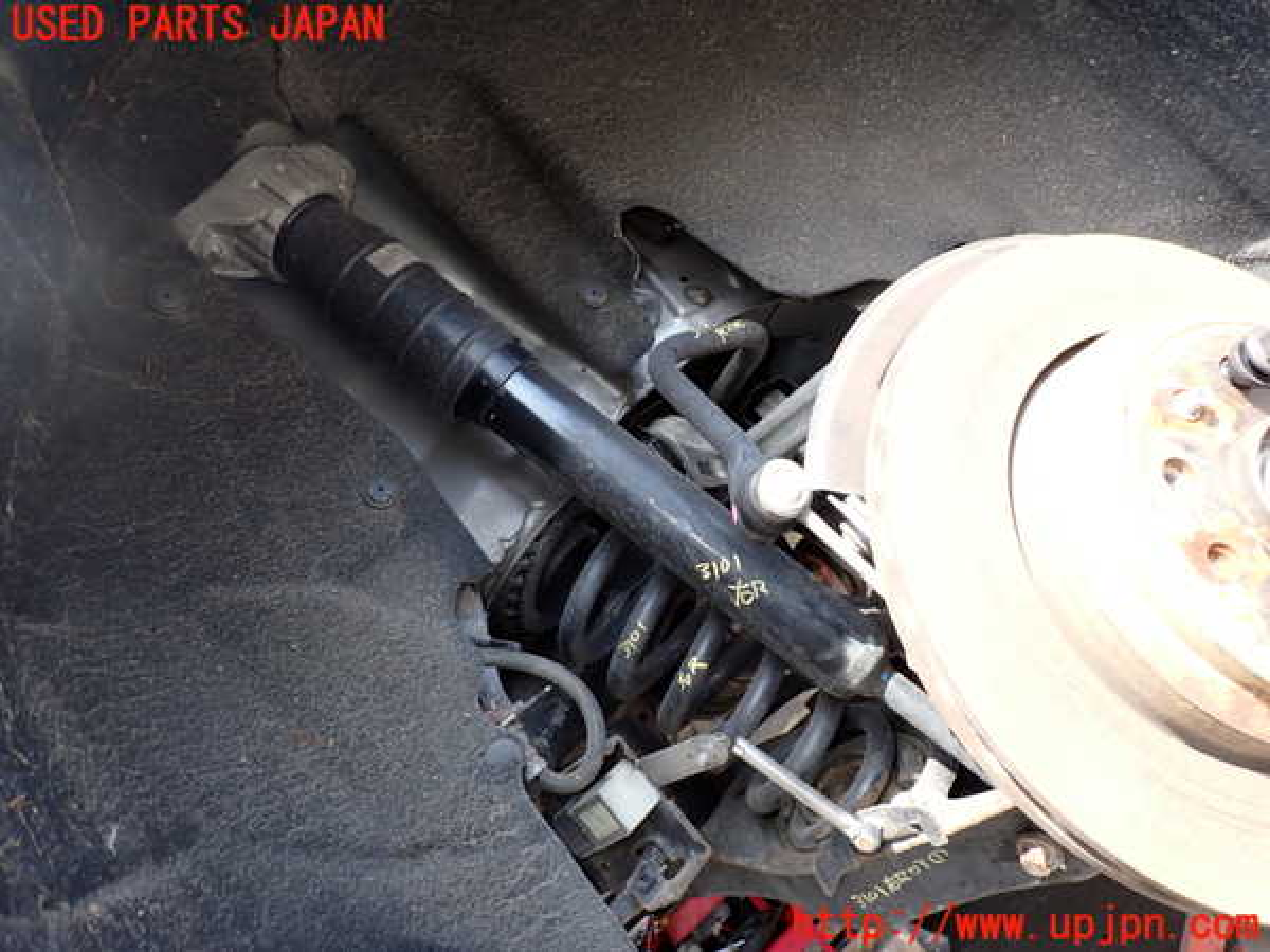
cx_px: 635
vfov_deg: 54.9
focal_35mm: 25
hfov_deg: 69.4
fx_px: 917
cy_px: 476
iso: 100
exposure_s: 1/125
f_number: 2.8
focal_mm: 4.5
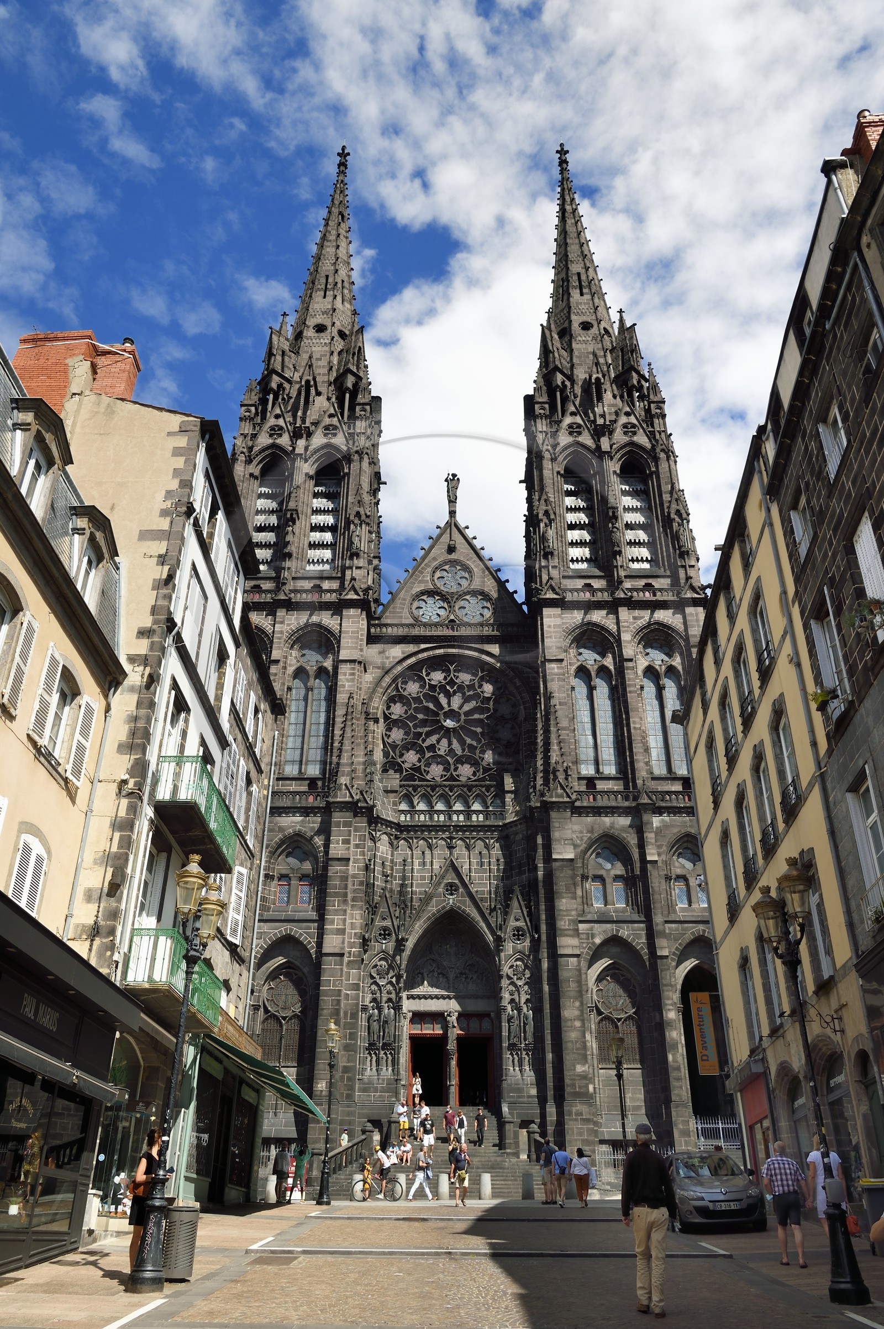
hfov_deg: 47.9
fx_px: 996
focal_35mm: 27
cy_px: 664
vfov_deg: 67.4
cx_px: 442
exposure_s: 1/250
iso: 200
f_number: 13
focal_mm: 27
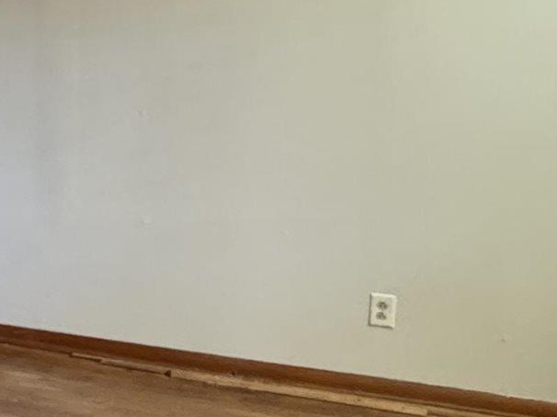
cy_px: 186
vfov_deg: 20.7
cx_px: -404
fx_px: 1142
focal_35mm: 71
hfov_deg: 20.6
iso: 1250
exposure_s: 1/60
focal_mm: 2.22
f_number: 2.2
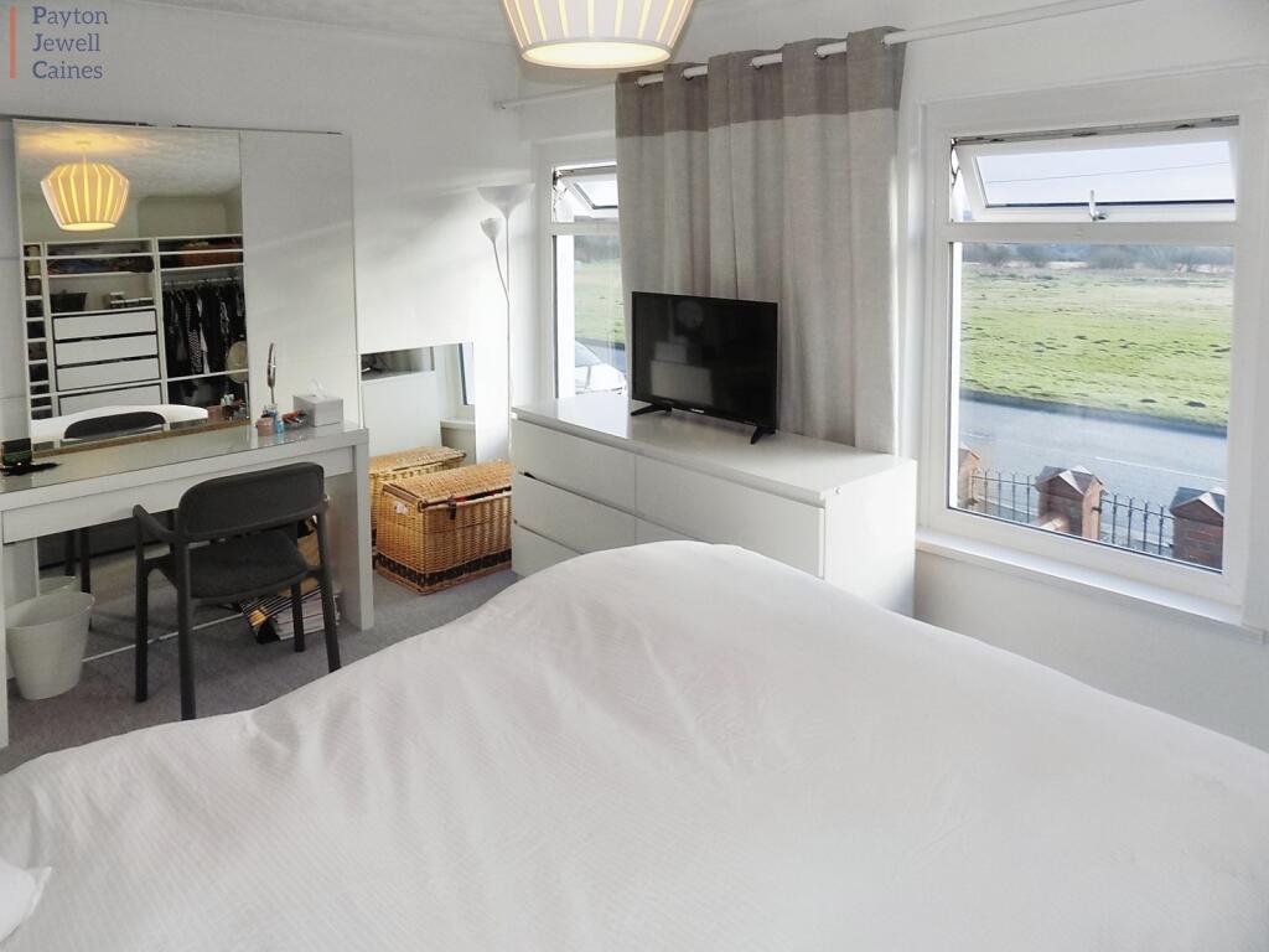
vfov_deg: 58.9
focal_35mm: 23
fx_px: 843
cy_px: 476
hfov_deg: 73.9
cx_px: 634
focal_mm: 4
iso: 80
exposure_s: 1/40
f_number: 3.1
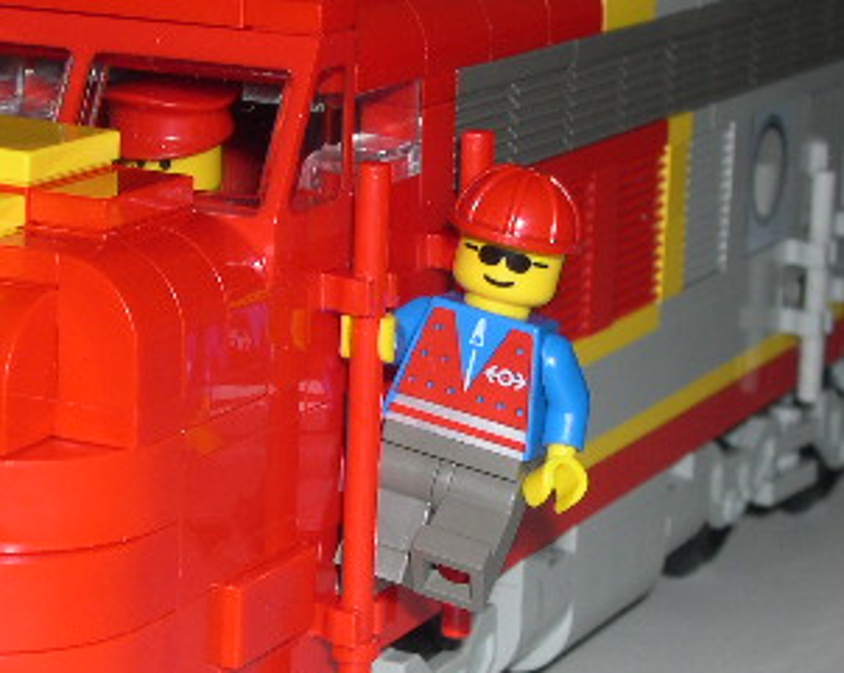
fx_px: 2945
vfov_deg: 13.0
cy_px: 402
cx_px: 310
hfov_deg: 16.3
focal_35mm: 118
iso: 100
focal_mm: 12.2
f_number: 9.2
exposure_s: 1/60
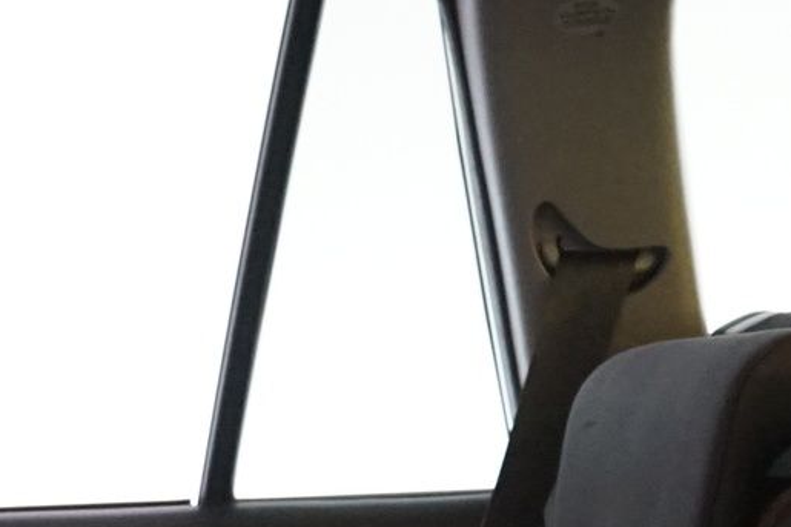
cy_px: 1231
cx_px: 104
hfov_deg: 14.9
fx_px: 2987
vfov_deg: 9.1
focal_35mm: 136
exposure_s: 1/15
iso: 4000
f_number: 4
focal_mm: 28
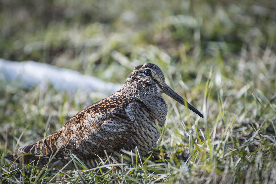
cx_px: 138
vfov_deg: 1.7
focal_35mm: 825
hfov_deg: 2.5
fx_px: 6325
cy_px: 92
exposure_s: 1/1000
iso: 560
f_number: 5.6
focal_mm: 550
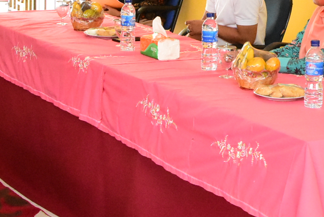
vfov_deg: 10.9
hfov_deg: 16.4
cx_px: 324
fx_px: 1099
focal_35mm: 122
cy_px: -78
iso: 6400
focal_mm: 26
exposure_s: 1/100
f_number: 10
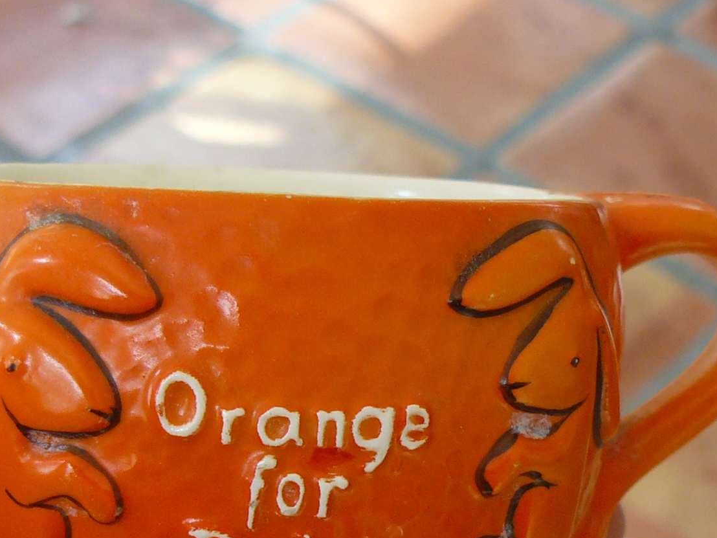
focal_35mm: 85
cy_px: 444
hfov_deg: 23.0
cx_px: 306
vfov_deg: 17.2
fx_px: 1761
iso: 100
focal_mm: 6
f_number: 2.8
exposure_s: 1/100
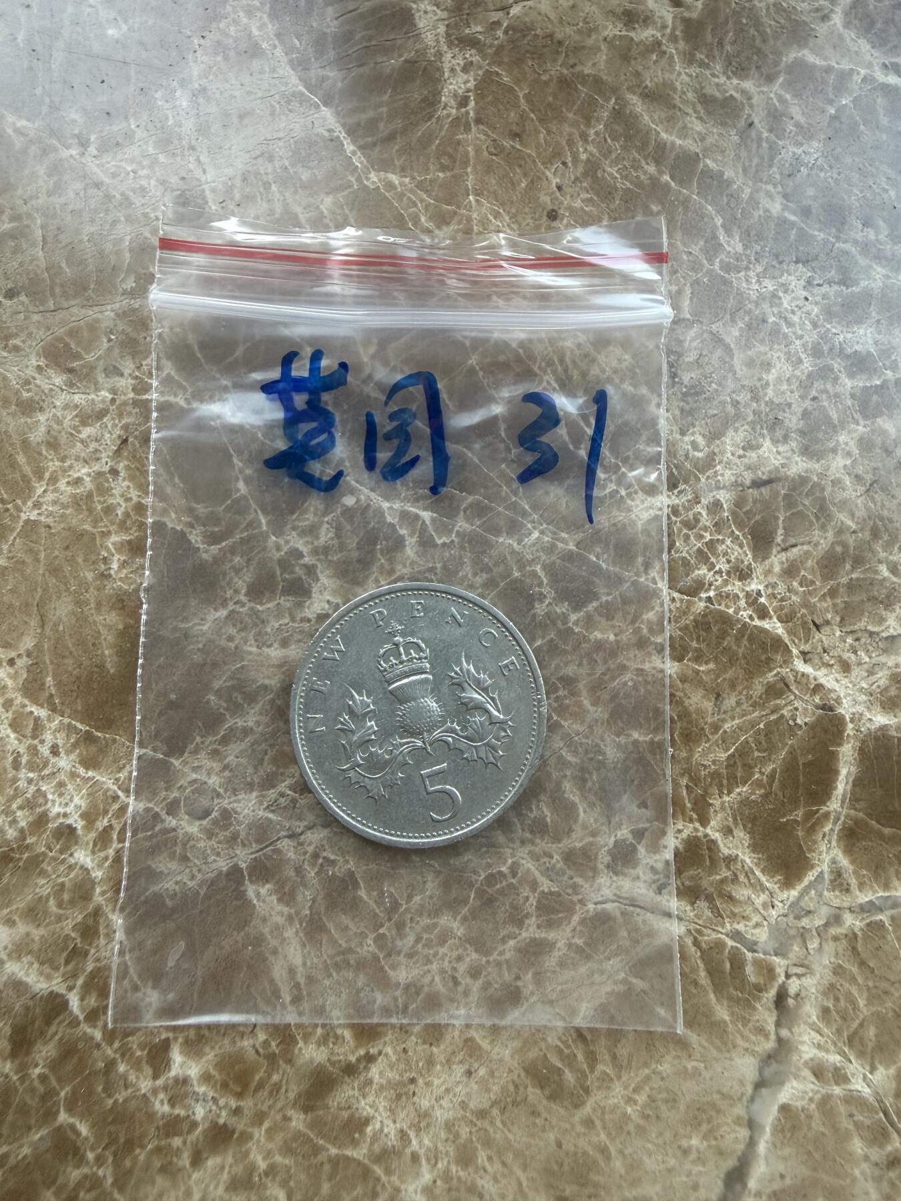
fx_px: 833
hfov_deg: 56.8
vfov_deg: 71.6
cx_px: 450
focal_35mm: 24
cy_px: 600
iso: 160
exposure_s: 1/99
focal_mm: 2.22
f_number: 2.2
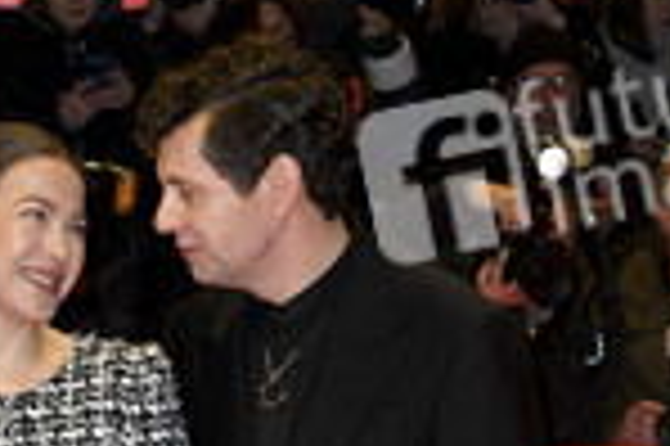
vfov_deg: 10.0
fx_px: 2398
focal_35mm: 129
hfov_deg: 15.8
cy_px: 833
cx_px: 180
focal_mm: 48
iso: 800
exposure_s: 1/640
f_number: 4.5
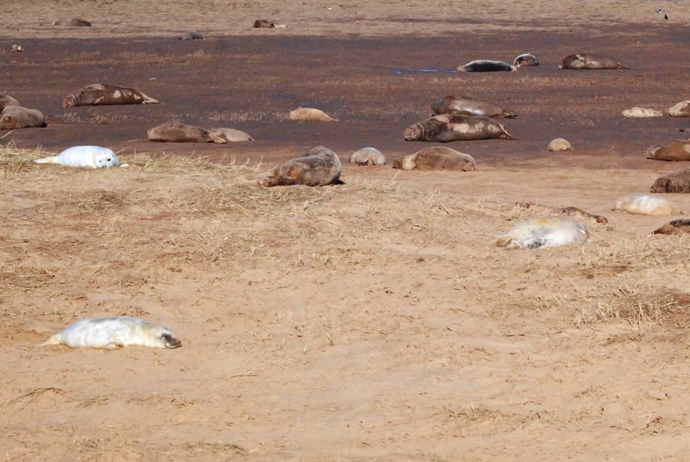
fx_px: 3627
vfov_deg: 7.3
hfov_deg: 10.9
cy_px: 162
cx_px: 490
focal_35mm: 189
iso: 1000
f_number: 10
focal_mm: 70
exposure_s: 1/1600
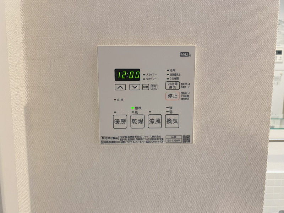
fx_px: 213
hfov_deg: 67.3
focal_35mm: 26
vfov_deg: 53.1
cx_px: 142
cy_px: 106
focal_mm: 4.25
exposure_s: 1/50
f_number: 1.8
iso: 64
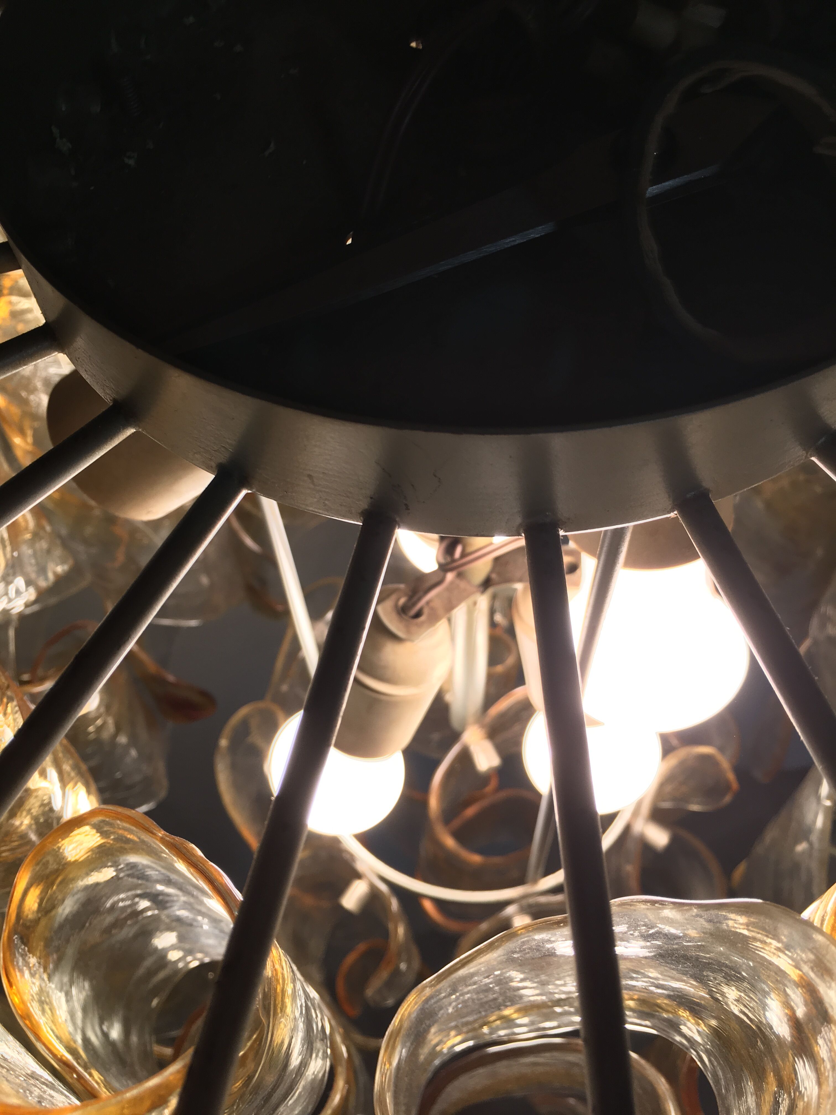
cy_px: 558
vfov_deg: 61.7
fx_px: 934
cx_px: 418
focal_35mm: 29
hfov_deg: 48.2
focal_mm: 4.15
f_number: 2.2
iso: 25
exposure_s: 1/100
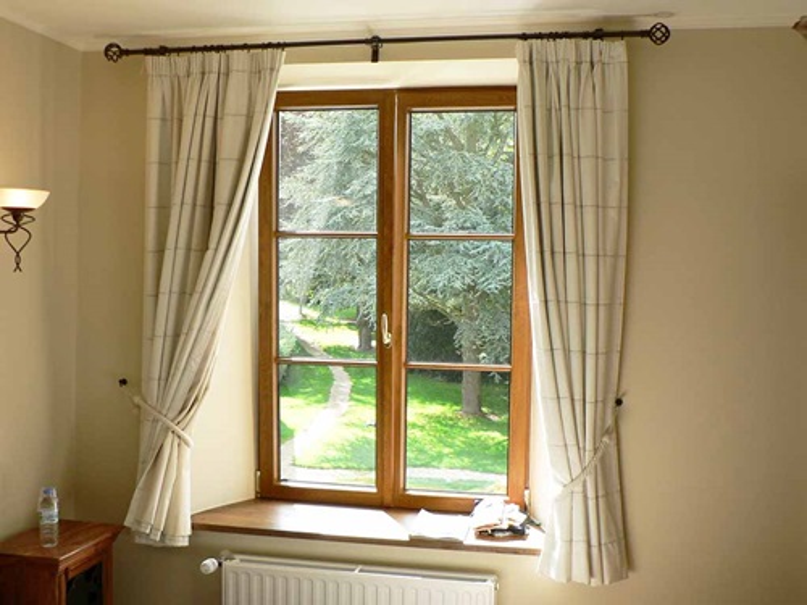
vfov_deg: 36.0
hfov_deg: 46.8
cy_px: 302
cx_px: 404
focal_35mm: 40
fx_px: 933
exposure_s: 1/100
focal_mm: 6.6
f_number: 3.2
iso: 80
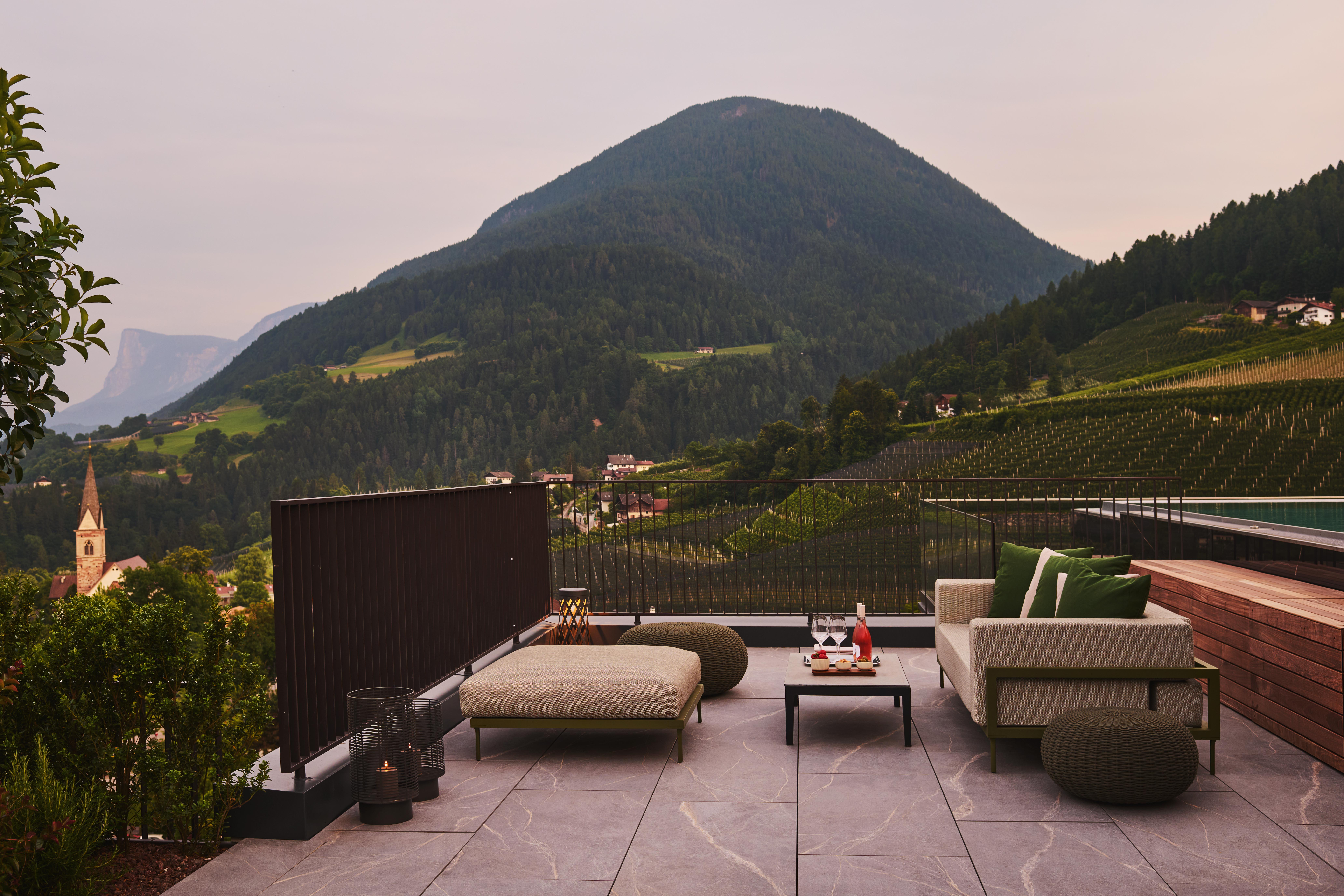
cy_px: 448
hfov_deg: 54.4
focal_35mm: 35
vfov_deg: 37.9
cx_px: 672
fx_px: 1307
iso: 200
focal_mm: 35
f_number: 8
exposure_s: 1/50
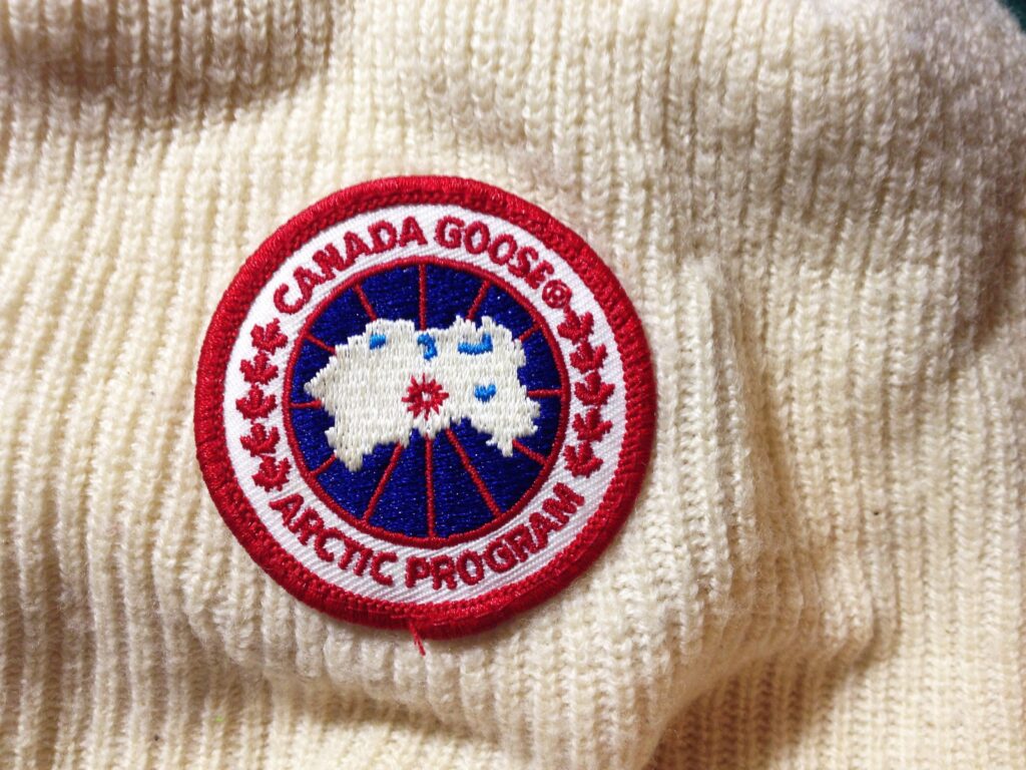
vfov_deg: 40.7
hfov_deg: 52.6
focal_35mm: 35
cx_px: 513
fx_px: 1037
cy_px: 385
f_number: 2.4
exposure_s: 1/20
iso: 80
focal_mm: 4.28
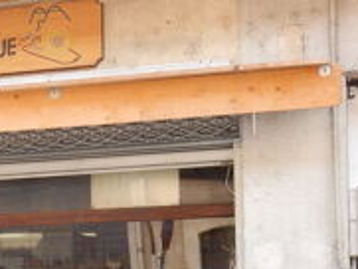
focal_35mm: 114
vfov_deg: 12.7
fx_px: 1180
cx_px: -55
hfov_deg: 16.6
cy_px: 309
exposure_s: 1/50
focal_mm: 7.6
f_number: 4.2
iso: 180
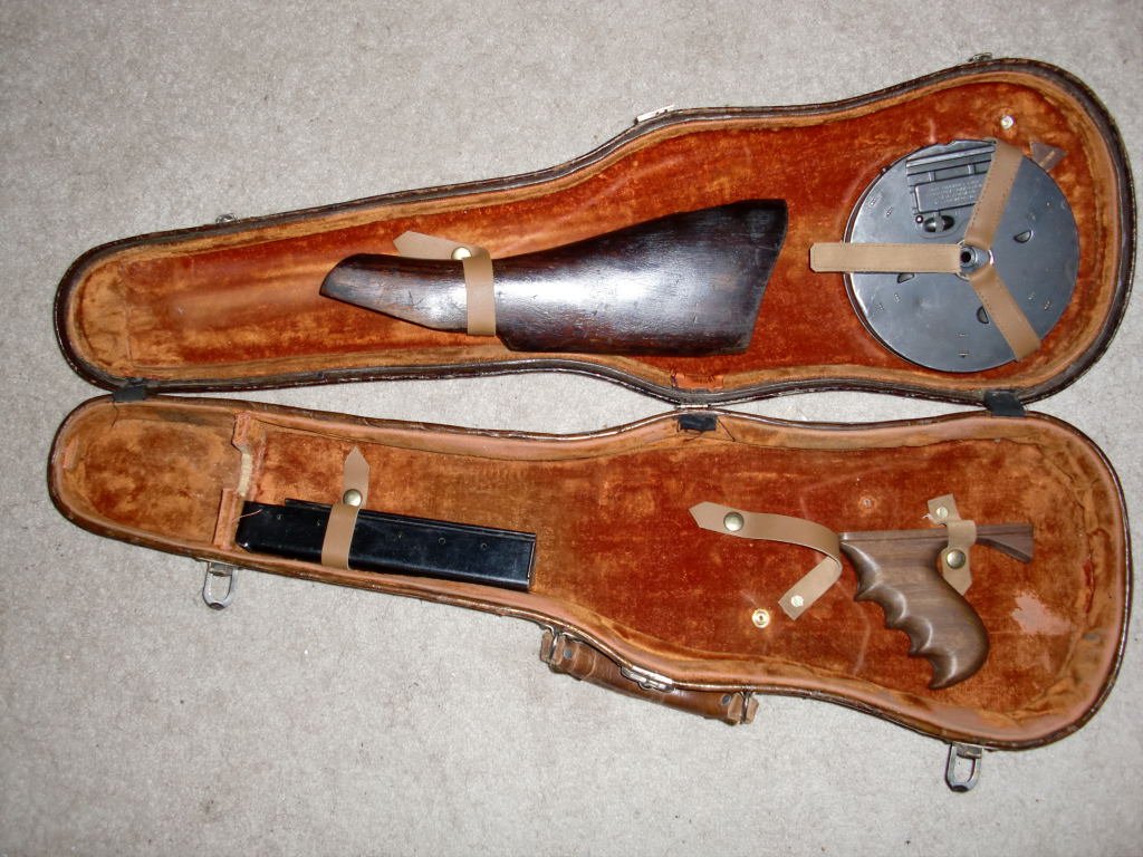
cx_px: 572
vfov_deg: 39.7
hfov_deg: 51.4
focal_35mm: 36
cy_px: 428
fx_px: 1189
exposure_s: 1/60
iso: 160
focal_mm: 6.3
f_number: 2.8
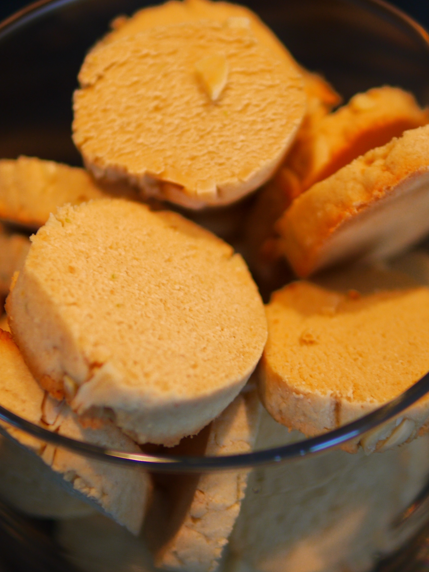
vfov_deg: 23.0
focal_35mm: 85
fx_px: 1404
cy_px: 322
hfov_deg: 17.4
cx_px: 233
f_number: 1.4
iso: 100
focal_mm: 25
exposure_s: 1/60
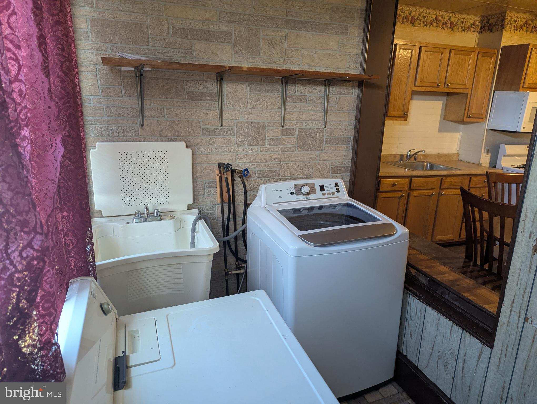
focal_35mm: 24
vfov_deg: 56.9
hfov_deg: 71.5
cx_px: 268
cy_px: 202
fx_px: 373
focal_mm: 6.81
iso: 948
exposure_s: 1/120
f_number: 1.85
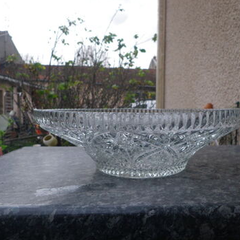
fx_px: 267
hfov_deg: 48.2
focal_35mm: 34
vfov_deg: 48.4
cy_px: 122
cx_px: 140
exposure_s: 1/125
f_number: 2.6
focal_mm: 4.9
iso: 64
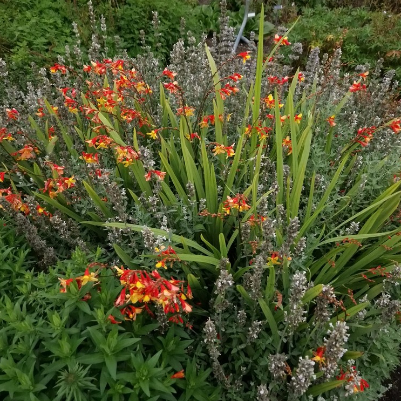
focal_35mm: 28
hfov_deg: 57.3
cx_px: 205
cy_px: 227
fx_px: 367
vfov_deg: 57.1
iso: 800
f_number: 1.8
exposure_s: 1/24390
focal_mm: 5.4
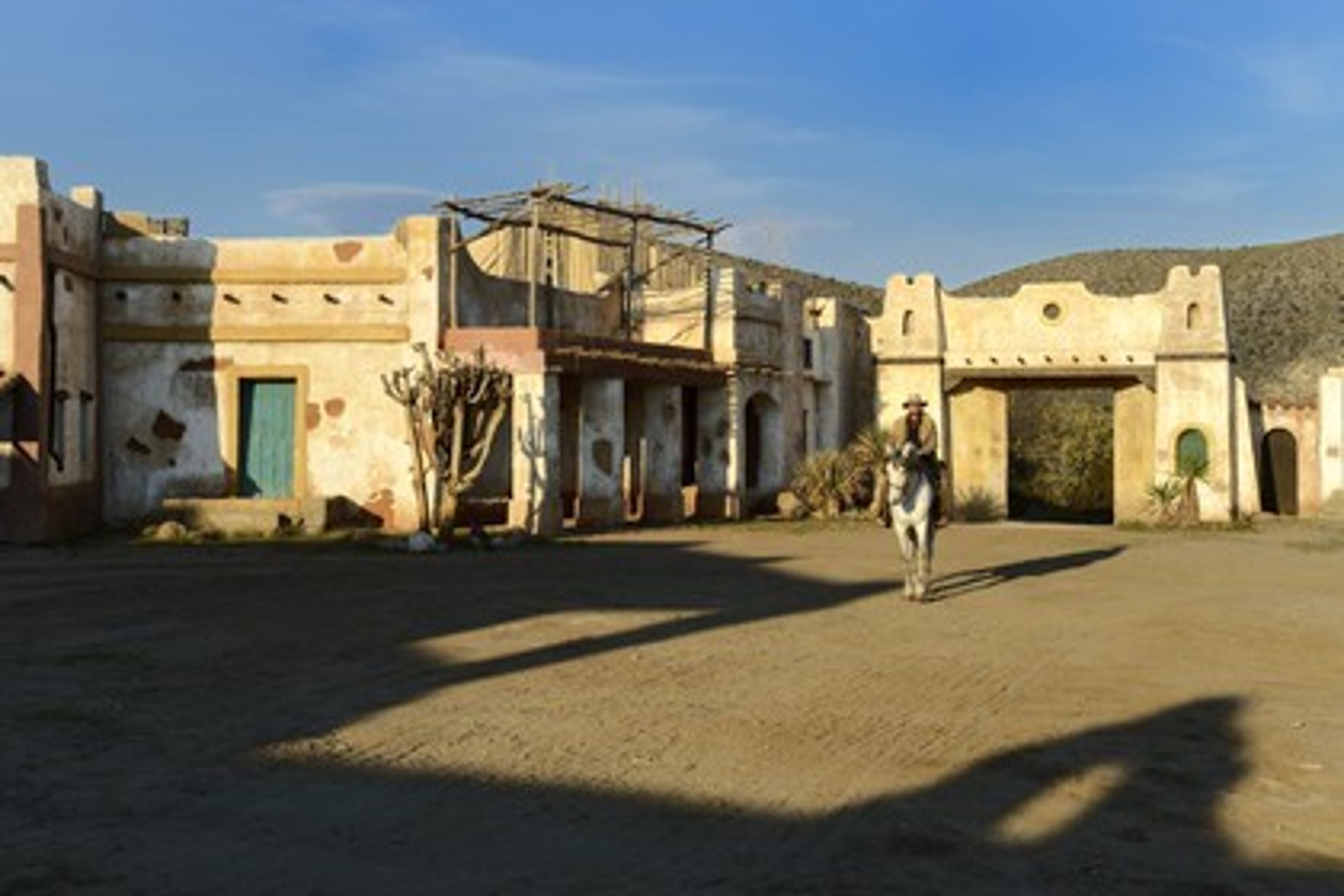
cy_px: 448
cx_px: 672
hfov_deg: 32.4
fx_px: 2314
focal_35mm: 62
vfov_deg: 21.9
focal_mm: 62
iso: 200
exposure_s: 1/250
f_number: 11
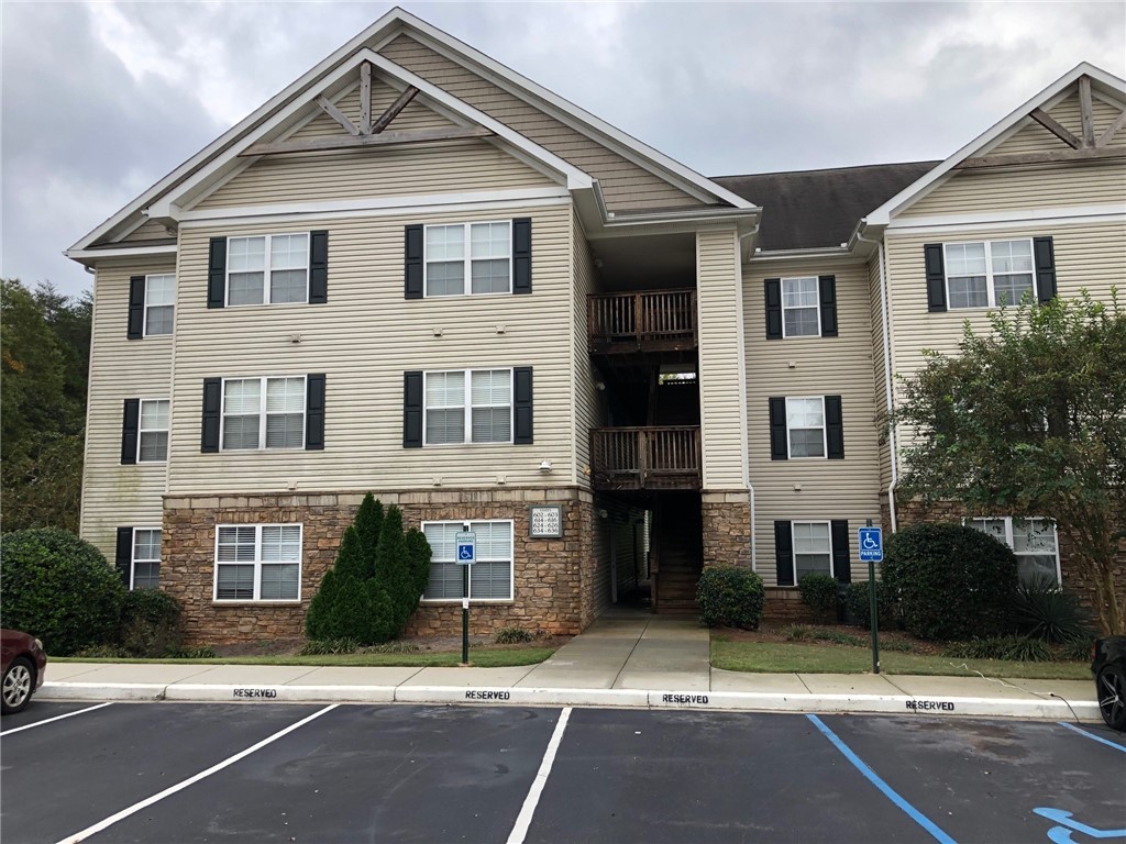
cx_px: 563
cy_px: 422
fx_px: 911
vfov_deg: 49.7
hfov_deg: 63.4
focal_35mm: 28
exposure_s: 1/430
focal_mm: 3.99
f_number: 1.8
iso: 20
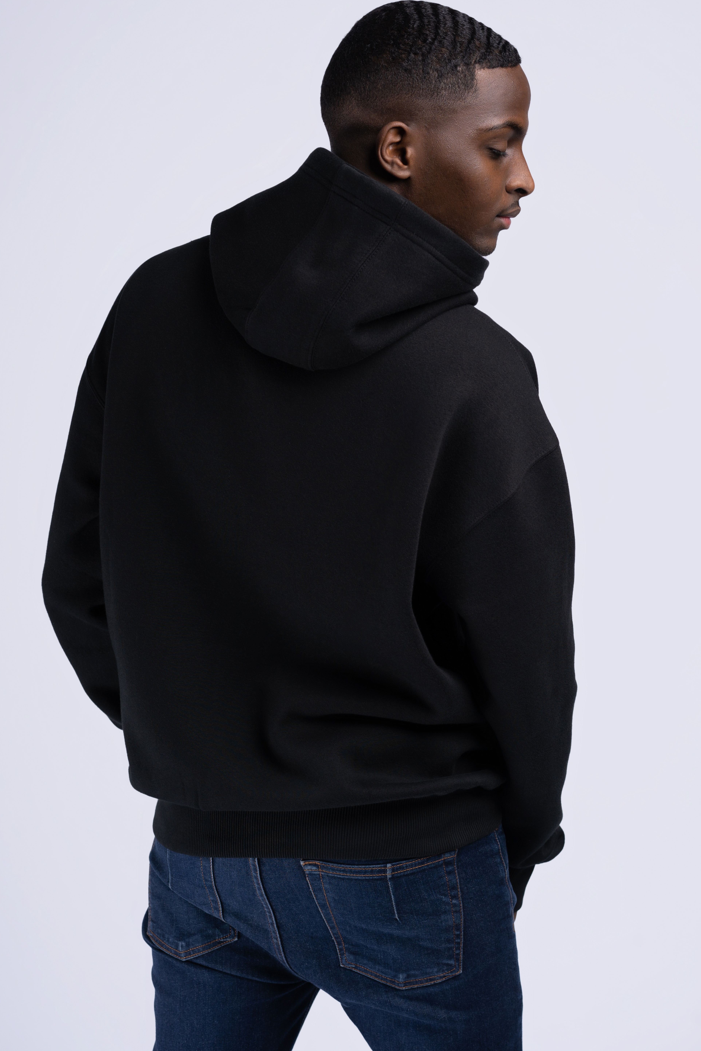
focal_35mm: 57
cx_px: 346
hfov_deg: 23.8
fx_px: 1665
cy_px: 525
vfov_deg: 35.1
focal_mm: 55
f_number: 5.6
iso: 100
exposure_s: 1/160
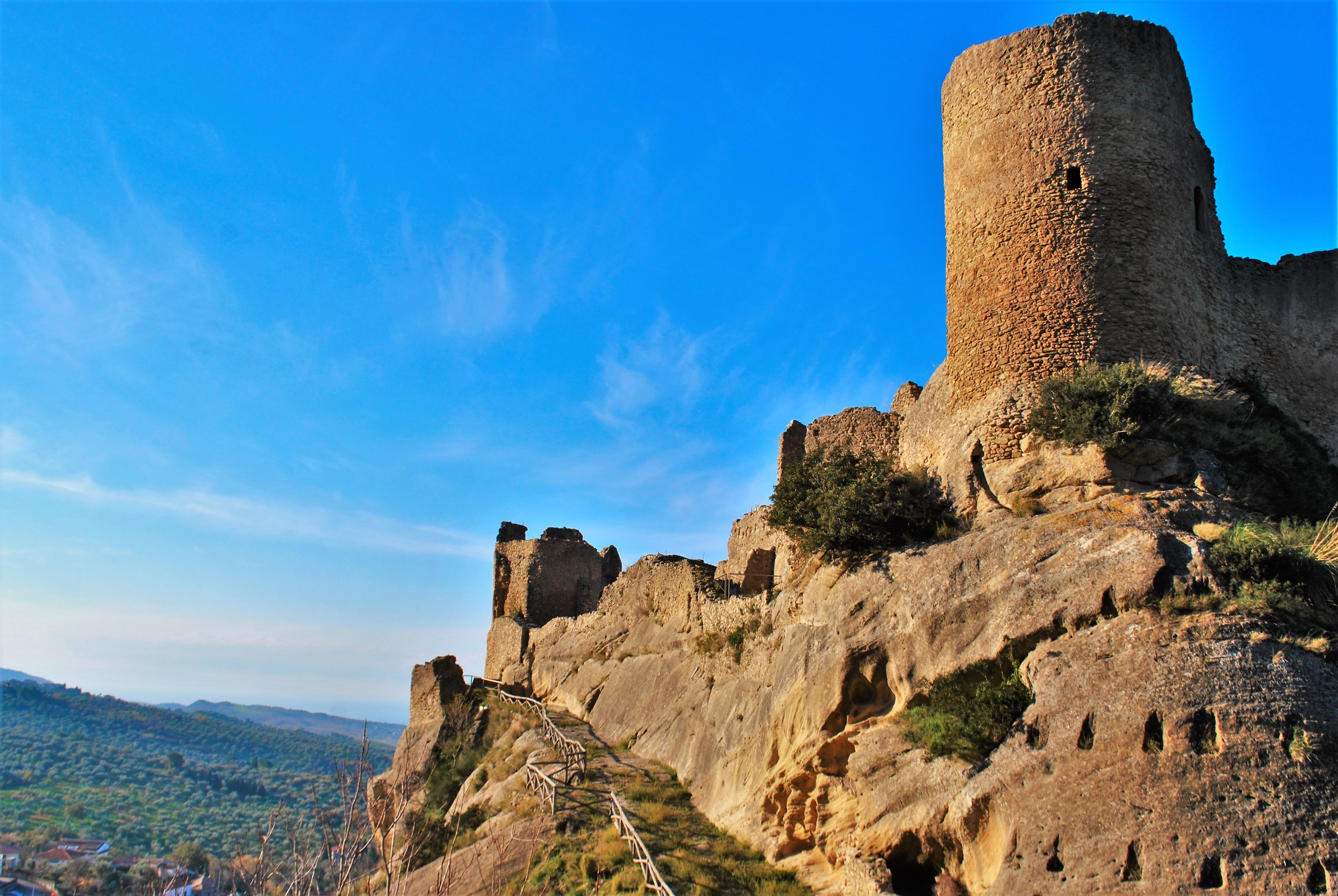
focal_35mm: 27
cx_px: 669
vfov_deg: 48.1
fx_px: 1005
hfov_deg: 67.3
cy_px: 448
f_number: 8
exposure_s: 1/250
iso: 100
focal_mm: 18
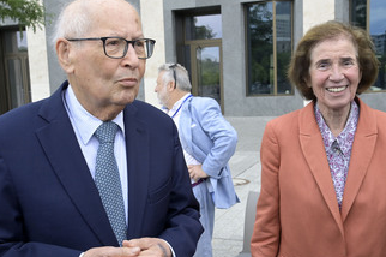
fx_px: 525
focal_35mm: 49
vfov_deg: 27.4
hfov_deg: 40.4
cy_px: 154
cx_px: 197
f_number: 10
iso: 2500
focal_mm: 35
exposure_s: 1/500
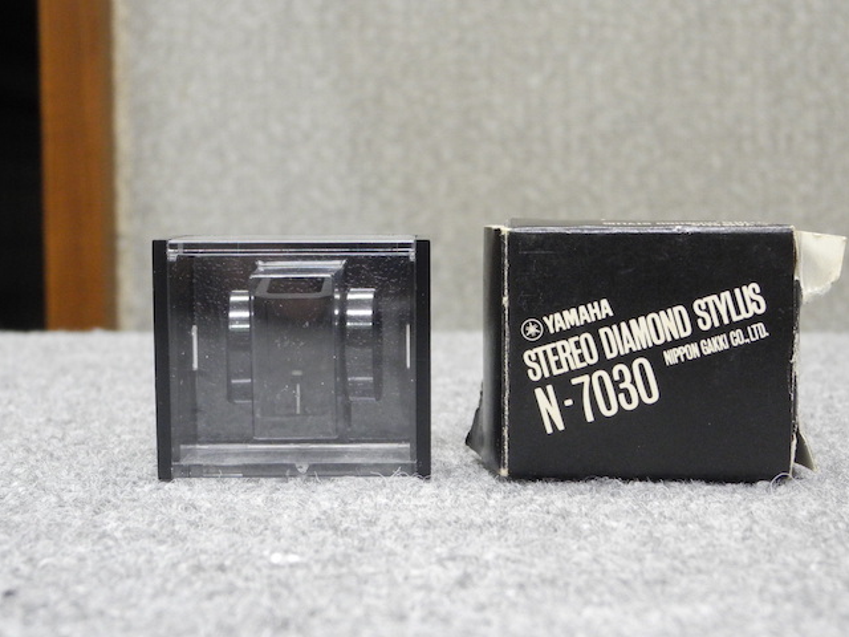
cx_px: 483
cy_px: 329
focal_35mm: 57
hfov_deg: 33.7
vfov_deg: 25.7
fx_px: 1398
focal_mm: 8.1
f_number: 3.2
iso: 400
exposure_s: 1/33
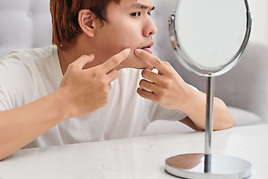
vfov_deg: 16.5
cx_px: 130
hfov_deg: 24.8
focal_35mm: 82
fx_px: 610
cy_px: 34
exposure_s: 1/125
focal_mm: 50
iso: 200
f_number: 2.8
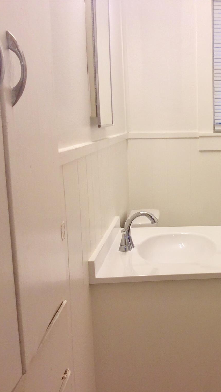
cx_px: 231
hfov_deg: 24.1
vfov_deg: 43.7
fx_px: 490
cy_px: 197
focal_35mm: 47
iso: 32
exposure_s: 1/40
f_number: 2.4
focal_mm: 3.3
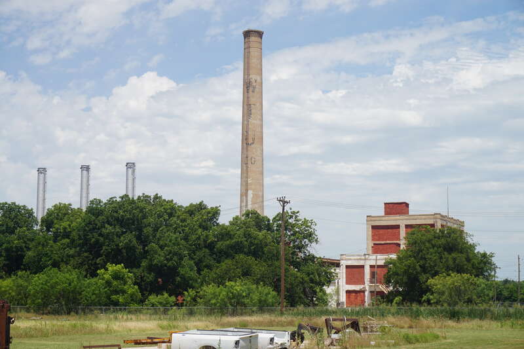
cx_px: 262
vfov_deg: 20.6
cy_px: 174
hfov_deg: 30.5
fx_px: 960
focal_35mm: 66
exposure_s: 1/160
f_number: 11
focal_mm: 44
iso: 100
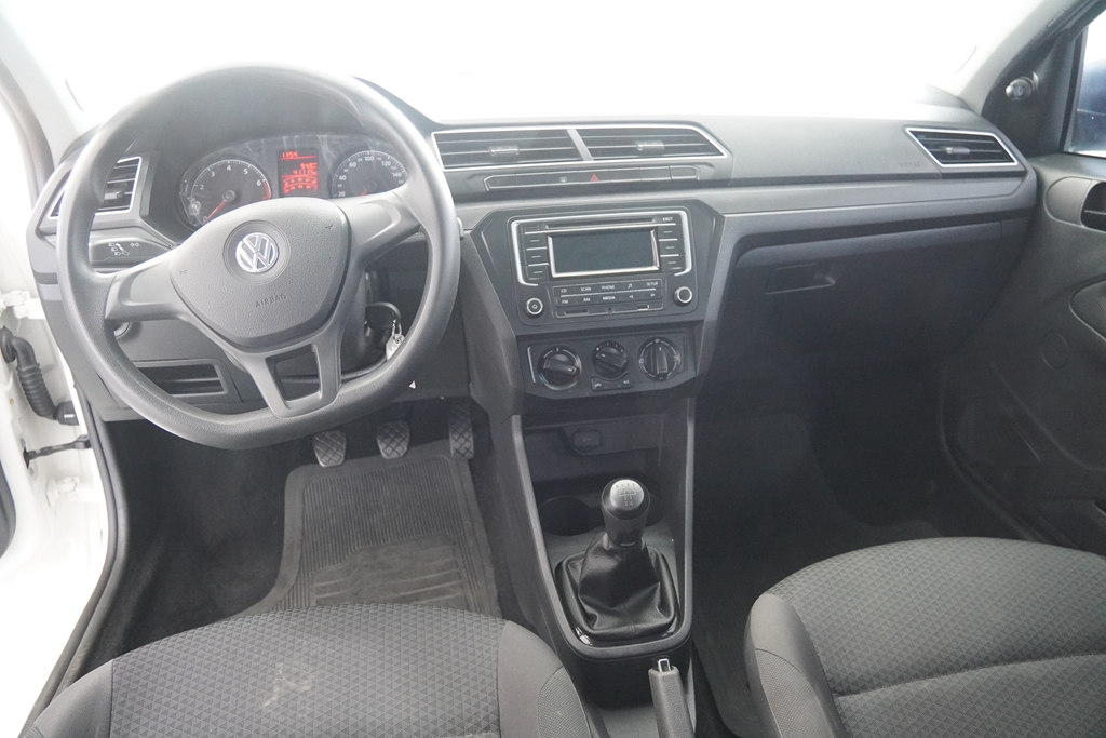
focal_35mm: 26
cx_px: 553
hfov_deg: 70.4
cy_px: 369
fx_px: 783
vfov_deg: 50.4
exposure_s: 1/160
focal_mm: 17
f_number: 2.8
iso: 4000
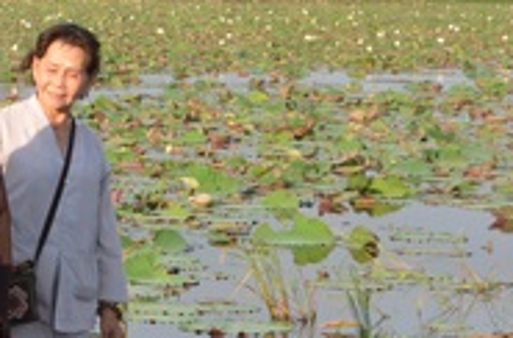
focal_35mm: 185
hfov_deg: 10.9
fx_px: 2624
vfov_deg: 7.4
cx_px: -180
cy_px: 26
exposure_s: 1/250
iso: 250
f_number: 10
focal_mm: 35
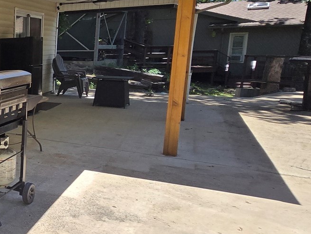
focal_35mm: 38
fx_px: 341
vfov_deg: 37.6
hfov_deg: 34.1
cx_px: -98
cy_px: 96
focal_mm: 2.2
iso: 50
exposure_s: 1/1245
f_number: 2.2
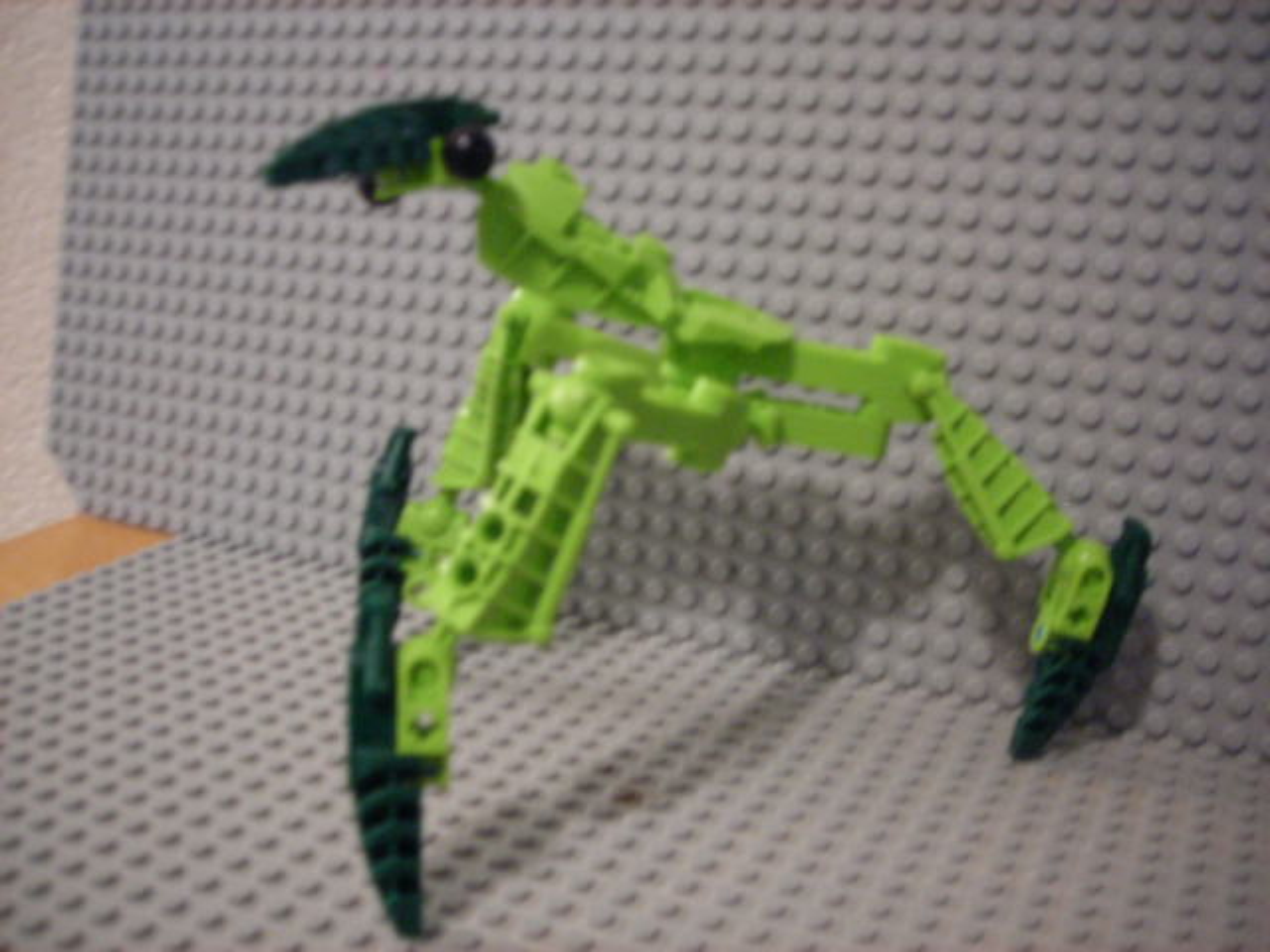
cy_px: 476
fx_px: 1394
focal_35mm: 38
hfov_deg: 49.0
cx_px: 635
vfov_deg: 37.7
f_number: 3.2
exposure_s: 1/2.7
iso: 200
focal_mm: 6.3
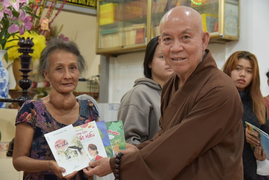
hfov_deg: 32.4
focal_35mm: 62
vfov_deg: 21.9
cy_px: 90
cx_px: 134
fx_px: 463
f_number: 5
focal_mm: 62
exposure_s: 1/80
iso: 1600
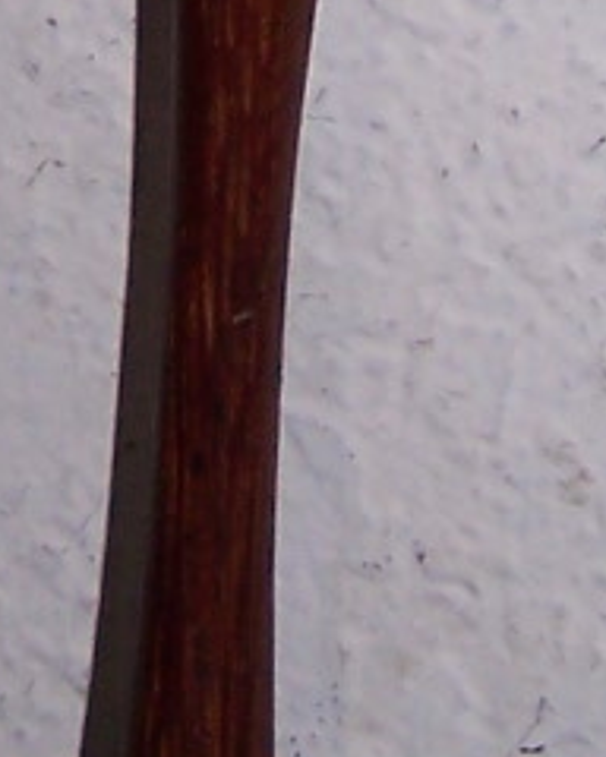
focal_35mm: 240
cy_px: -949
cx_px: 230
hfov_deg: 6.4
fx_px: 5381
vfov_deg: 7.6
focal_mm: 6.3
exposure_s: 1/60
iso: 80
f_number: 2.8
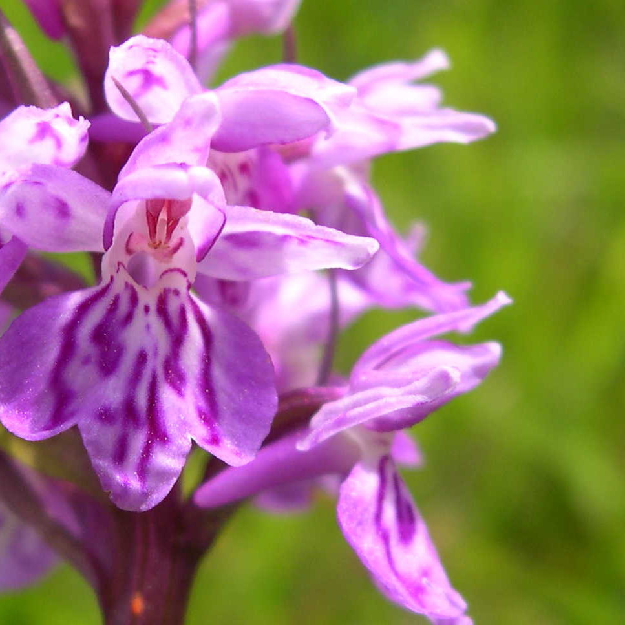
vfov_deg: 26.1
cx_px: 153
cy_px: 280
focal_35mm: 66
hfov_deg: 25.8
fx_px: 1348
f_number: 2.8
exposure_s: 1/558
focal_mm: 8
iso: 100
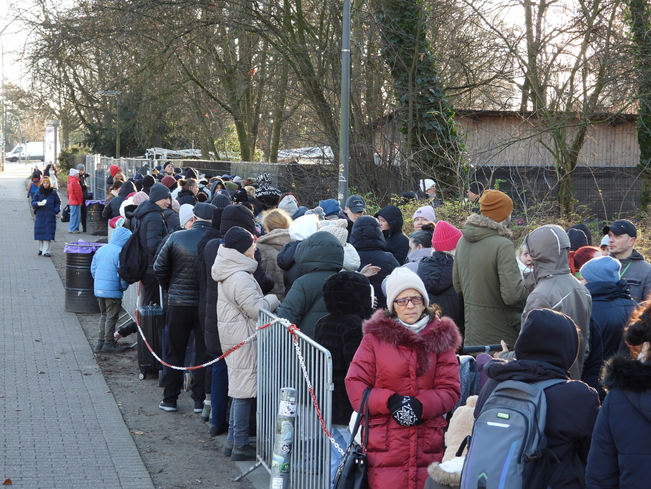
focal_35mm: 80
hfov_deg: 24.4
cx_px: 326
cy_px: 244
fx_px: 1505
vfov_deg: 18.4
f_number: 3.5
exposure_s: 1/60
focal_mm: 14.4
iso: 140
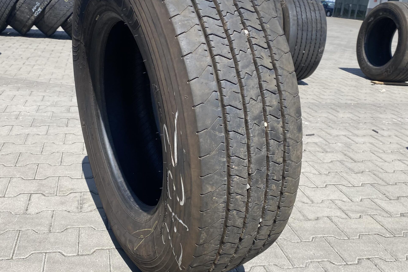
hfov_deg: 53.1
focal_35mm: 36
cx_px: 195
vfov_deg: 36.8
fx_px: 408
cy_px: 118
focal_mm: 4.25
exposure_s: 1/2141
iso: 32
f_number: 1.8
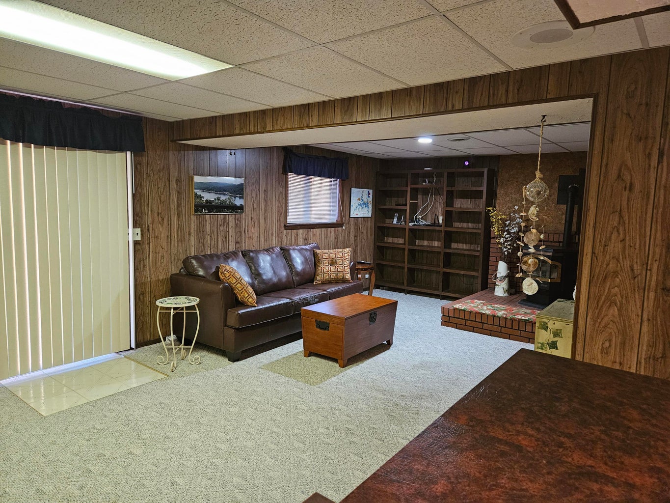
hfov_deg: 73.9
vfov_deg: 58.9
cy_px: 252
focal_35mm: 23
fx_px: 445
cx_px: 335
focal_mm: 5.4
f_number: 1.8
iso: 640
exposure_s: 1/40
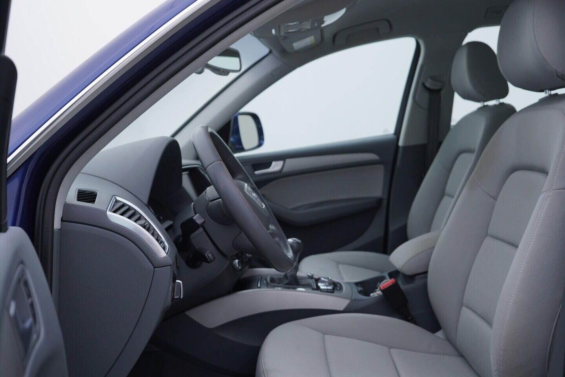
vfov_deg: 36.9
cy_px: 188
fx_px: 565
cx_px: 282
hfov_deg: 53.1
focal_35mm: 36
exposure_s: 1/60
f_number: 4
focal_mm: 24
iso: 125
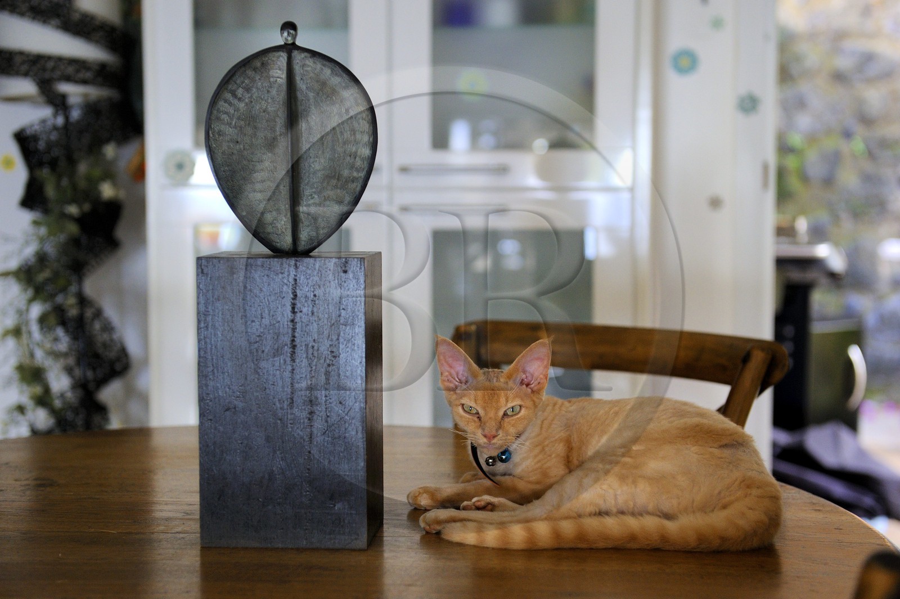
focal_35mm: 58
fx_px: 1449
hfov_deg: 34.5
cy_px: 300
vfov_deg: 23.4
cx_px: 450
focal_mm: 58
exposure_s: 1/160
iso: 1600
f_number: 3.2
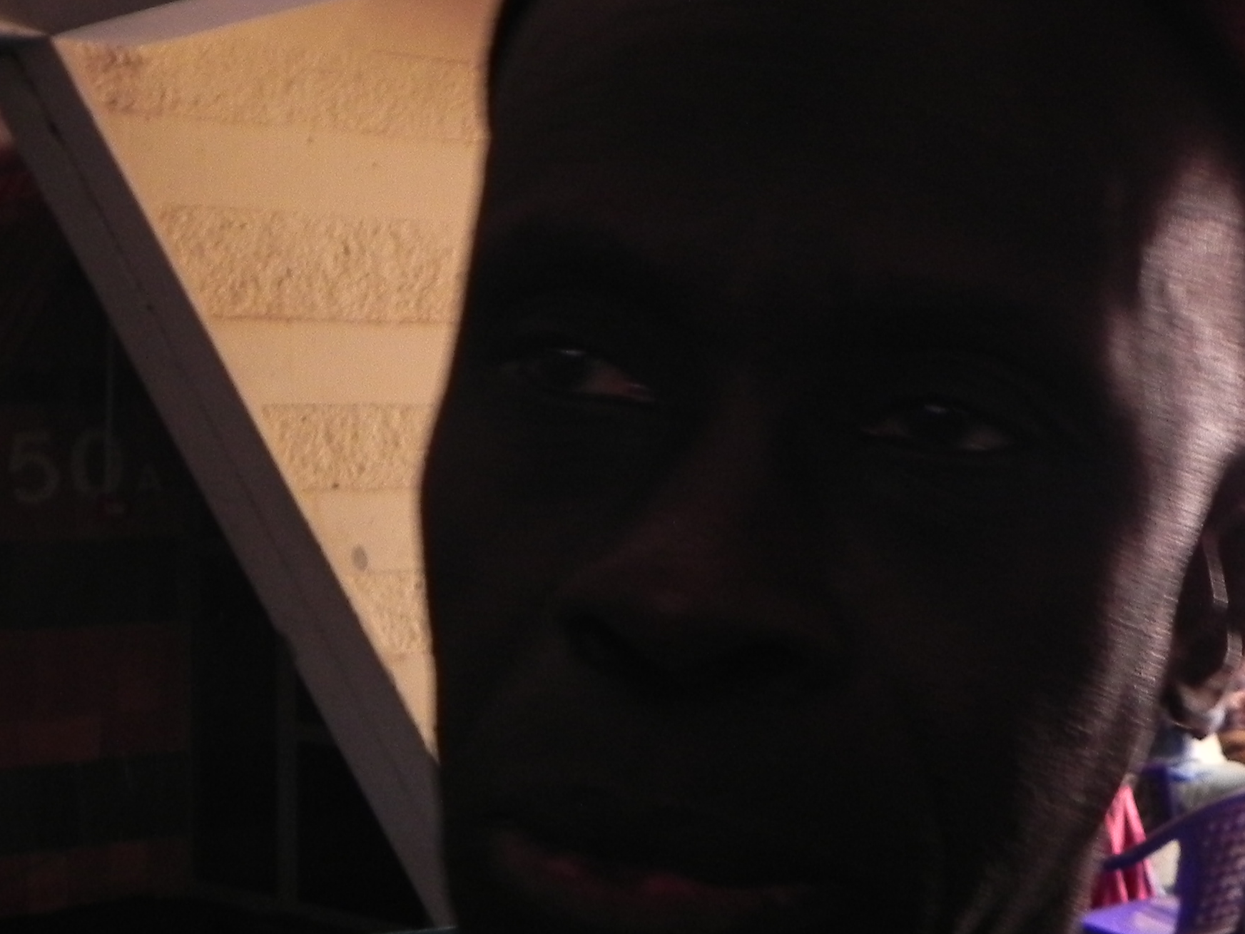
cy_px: 499
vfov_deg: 21.3
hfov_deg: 28.1
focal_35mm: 69
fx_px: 2482
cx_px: 763
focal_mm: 5.9
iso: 235
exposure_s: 1/30
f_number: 2.8
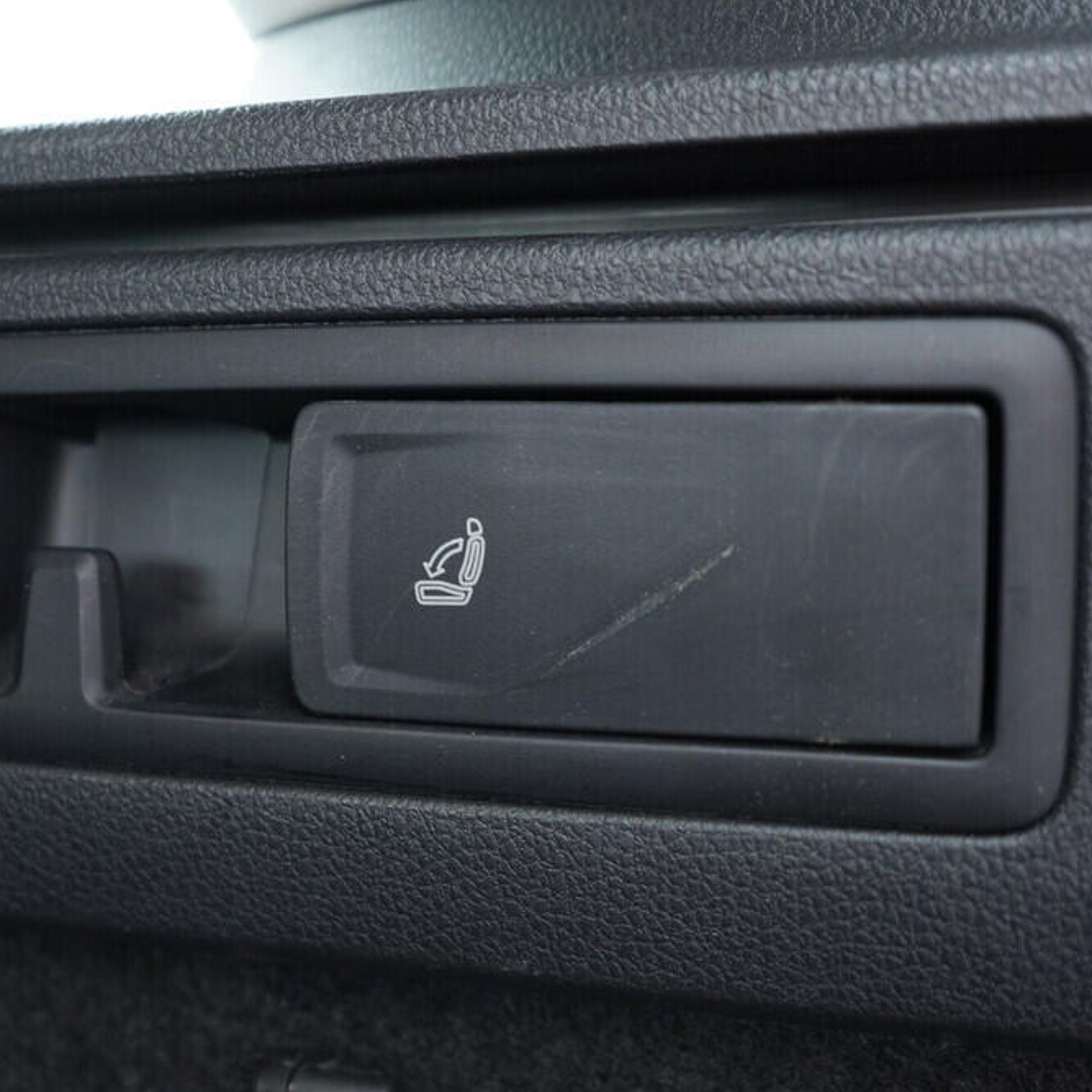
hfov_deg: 35.7
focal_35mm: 47
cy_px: 554
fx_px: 1677
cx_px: 357
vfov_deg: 36.1
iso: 640
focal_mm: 24
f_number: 2.8
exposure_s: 1/40
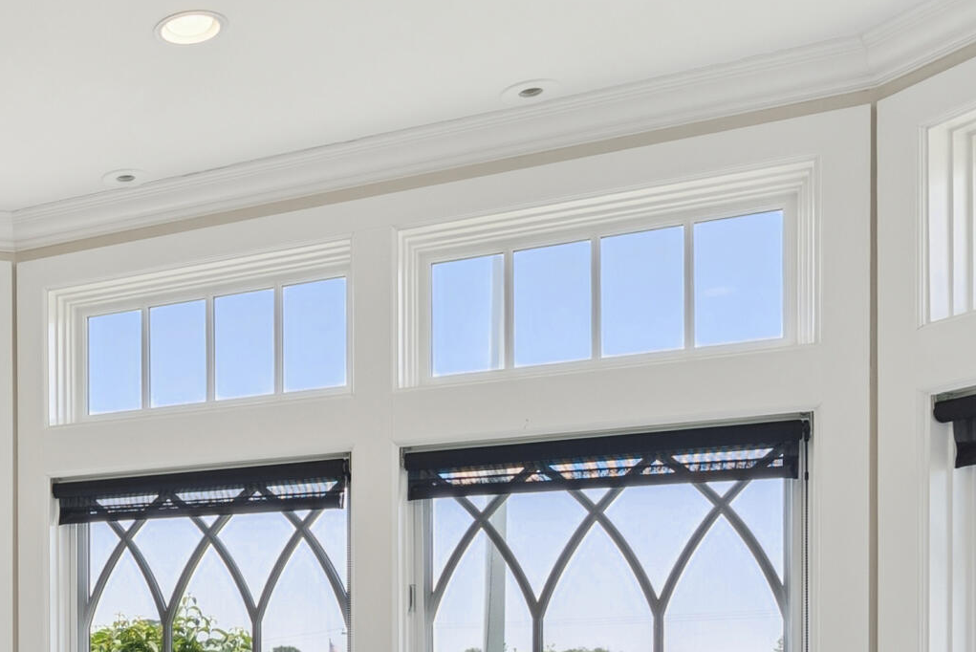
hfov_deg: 35.6
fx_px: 1275
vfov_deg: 26.8
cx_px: -105
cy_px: 684
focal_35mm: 47
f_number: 7.1
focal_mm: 16
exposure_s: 1/80
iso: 320
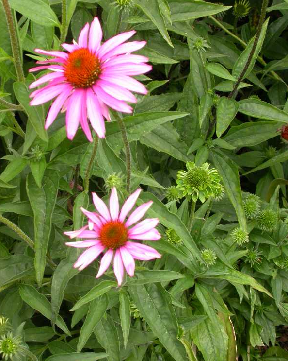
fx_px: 874
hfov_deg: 18.7
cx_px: 143
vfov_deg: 23.3
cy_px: 186
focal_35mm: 82
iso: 100
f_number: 6.3
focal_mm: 16.2
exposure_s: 1/86.8
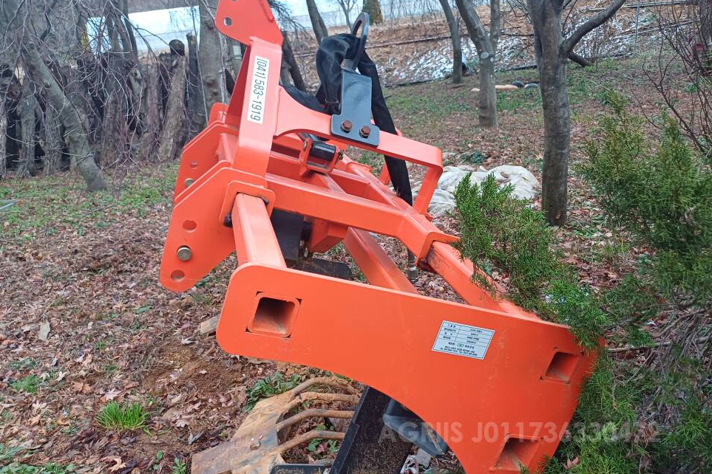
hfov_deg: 67.4
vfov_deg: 47.9
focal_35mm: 27
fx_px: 534
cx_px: 361
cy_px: 261
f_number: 1.8
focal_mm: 4.65
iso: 250
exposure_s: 1/60
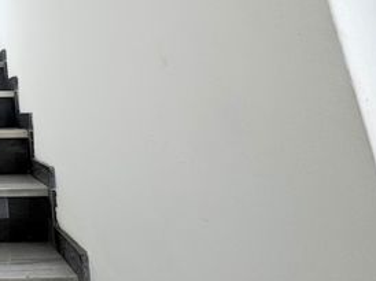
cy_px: 10
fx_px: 391
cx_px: -65
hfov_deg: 39.0
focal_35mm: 36
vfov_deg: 36.2
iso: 50
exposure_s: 1/100
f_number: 2.2
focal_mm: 2.22
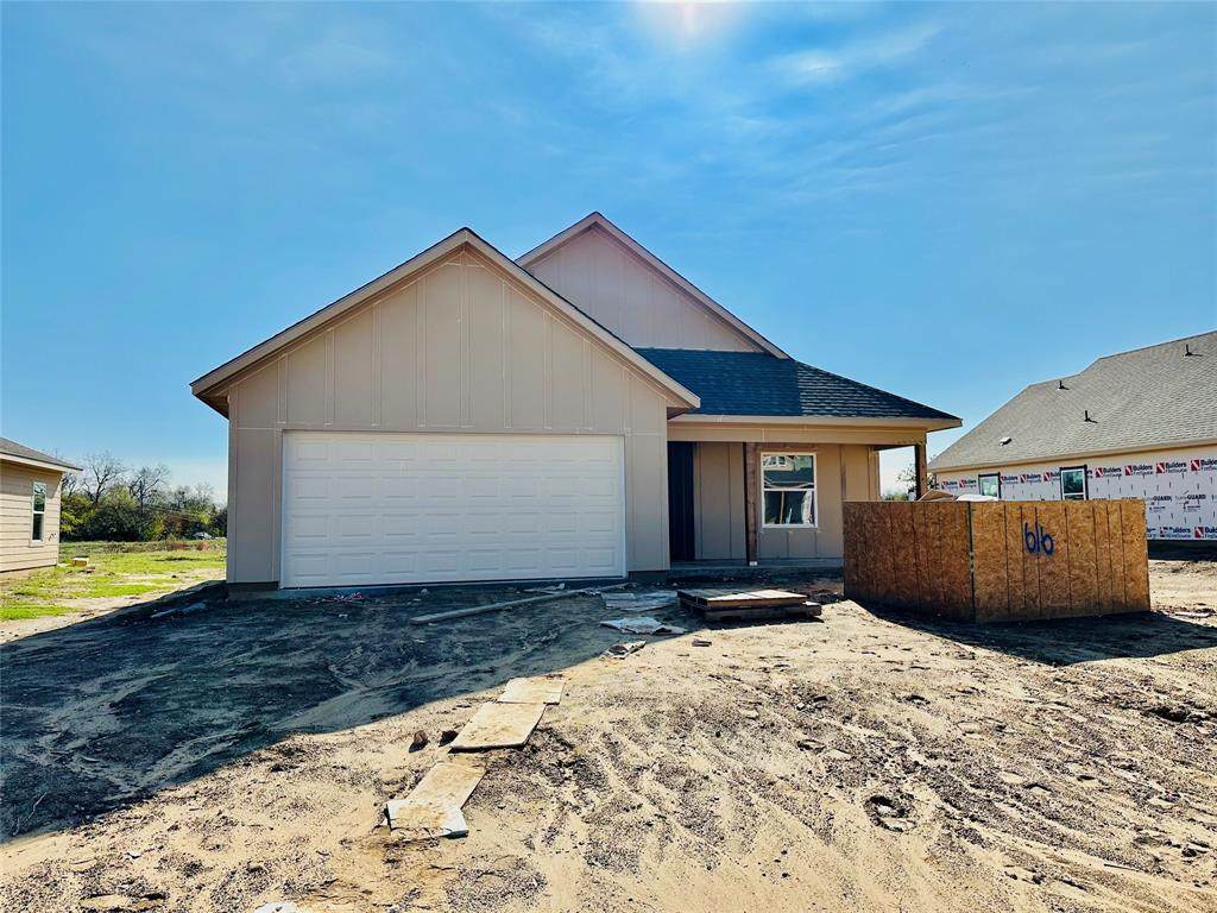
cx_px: 608
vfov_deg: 56.8
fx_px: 844
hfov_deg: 71.6
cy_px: 456
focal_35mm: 24
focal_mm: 6.86
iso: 80
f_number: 1.78
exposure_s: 1/10753
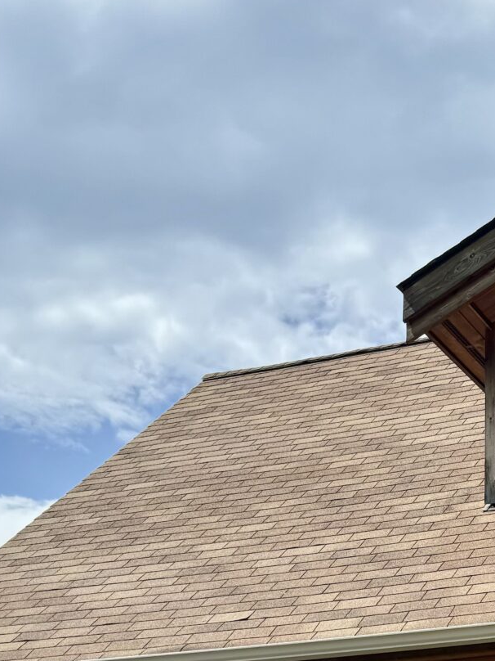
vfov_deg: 23.1
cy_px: 831
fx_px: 1449
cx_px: 592
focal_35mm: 76
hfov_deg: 18.4
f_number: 1.78
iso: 80
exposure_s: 1/4310
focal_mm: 6.76
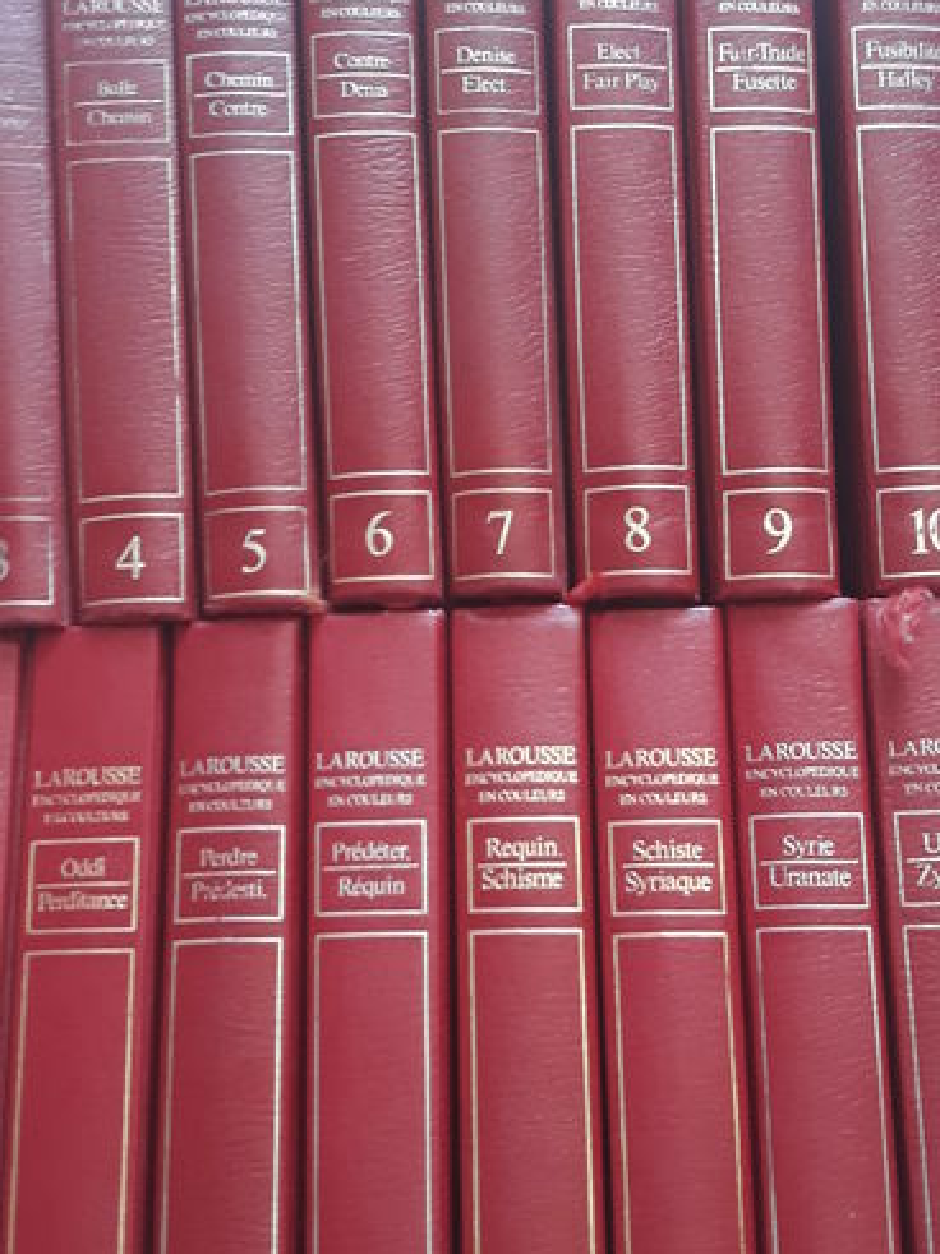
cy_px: 659
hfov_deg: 26.5
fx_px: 1992
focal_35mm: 55
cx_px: 467
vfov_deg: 34.9
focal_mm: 3.71
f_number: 1.7
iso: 160
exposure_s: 1/25
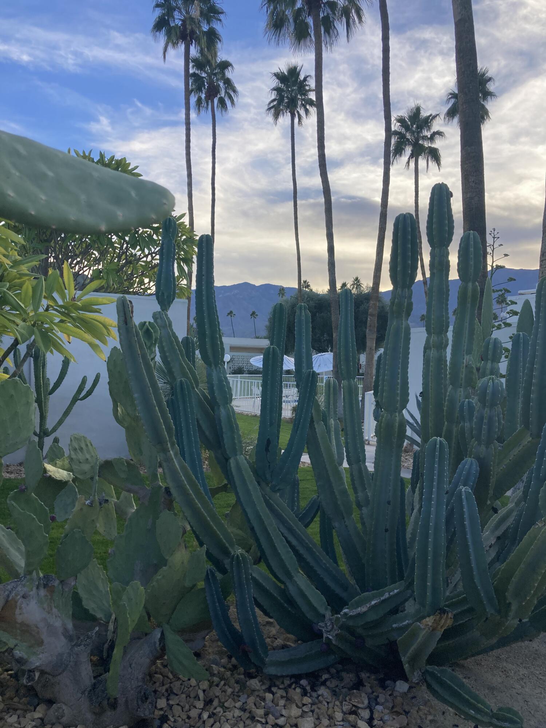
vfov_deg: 63.4
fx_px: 589
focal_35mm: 28
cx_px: 273
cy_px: 364
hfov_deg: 49.7
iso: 20
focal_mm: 3.99
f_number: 1.8
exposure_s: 1/774
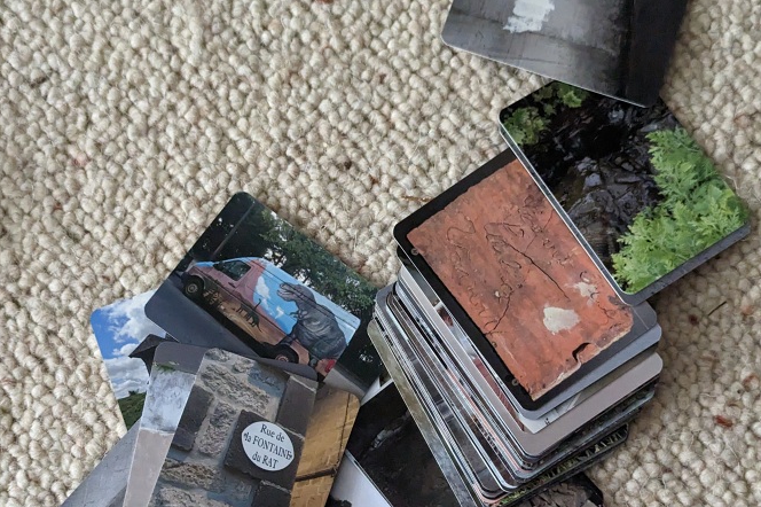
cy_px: 356
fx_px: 1416
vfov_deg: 20.2
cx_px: 378
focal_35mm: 67
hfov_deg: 30.1
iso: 2388
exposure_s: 1/82.4
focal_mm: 6.81
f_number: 1.85
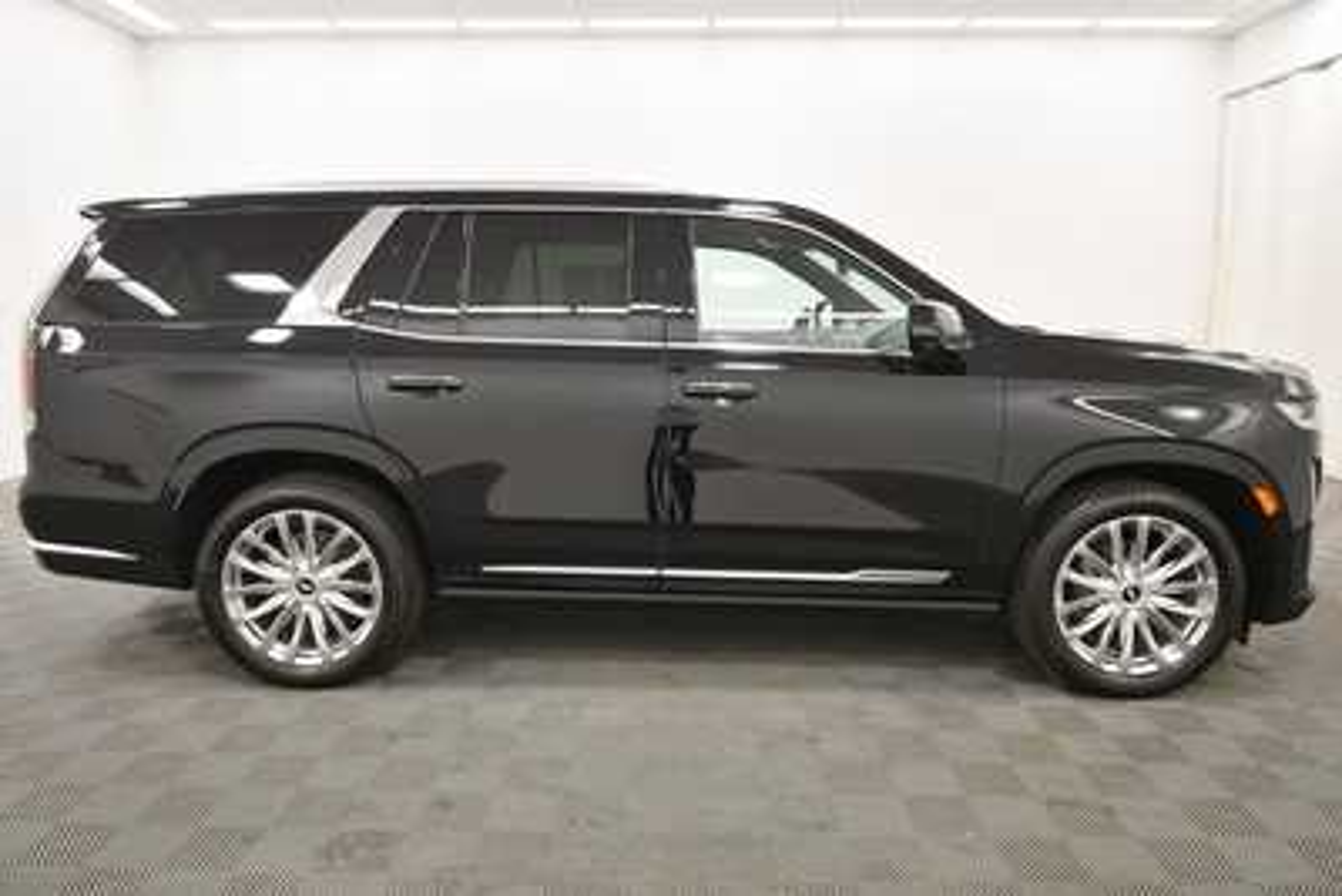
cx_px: 671
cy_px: 448
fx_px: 820
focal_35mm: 22
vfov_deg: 57.3
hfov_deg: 78.6
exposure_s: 1/125
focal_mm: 15
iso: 1100
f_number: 5.3
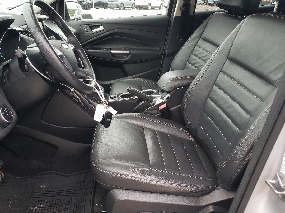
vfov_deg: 49.7
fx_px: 230
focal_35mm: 28
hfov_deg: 63.5
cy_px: 106
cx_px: 142
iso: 54
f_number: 1.5
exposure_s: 1/60.2
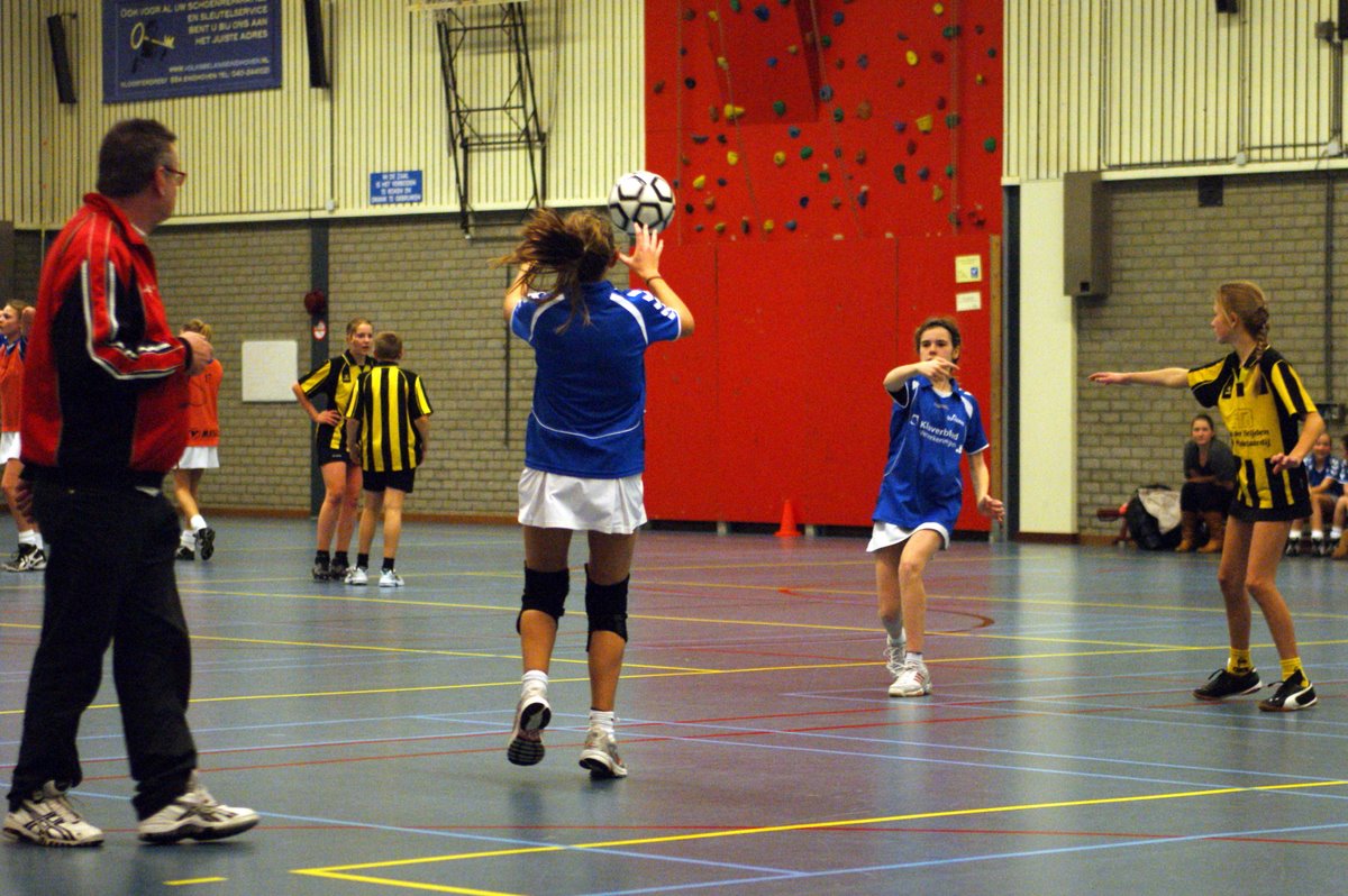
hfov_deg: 19.5
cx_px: 674
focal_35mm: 105
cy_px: 448
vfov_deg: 13.0
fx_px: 3928
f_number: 2.8
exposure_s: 1/160
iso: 1600
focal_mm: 70
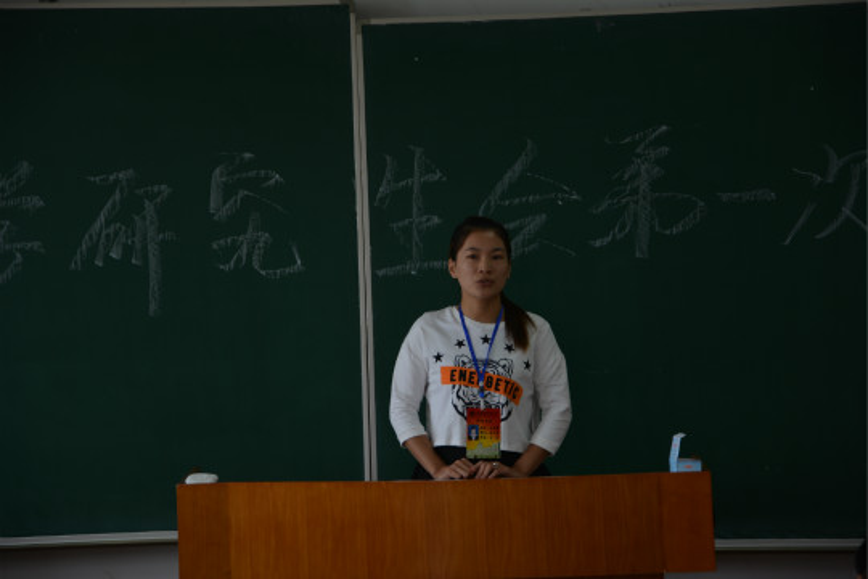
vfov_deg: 9.9
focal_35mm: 138
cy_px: 290
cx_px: 434
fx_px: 3327
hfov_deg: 14.9
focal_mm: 92
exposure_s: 1/25
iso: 100
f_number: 5.6
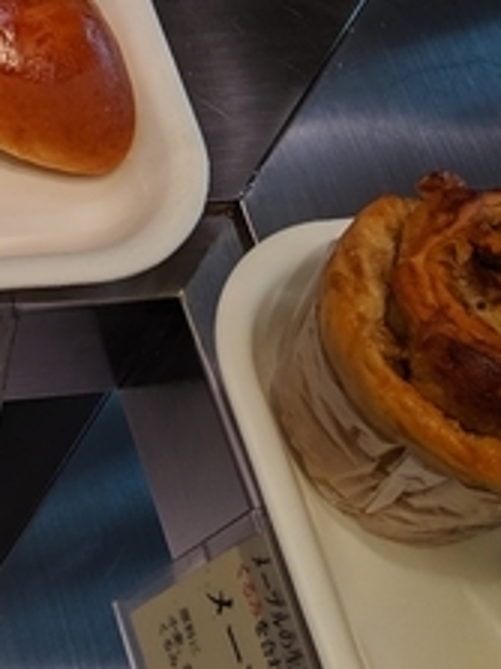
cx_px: -360
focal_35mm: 97
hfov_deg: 13.8
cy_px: -66
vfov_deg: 19.4
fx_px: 1874
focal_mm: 4.44
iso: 83
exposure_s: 1/290
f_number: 1.8
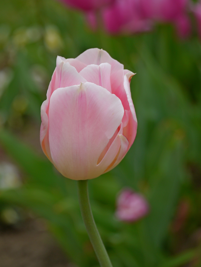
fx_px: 1362
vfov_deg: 11.2
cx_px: 100
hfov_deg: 8.4
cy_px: 134
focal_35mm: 176
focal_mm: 88
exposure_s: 1/400
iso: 160
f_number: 5.3
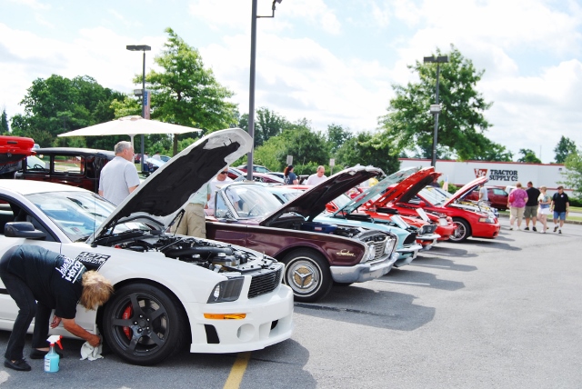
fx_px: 777
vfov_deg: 28.1
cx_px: 291
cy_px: 194
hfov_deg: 41.1
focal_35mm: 48
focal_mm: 32
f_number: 8
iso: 100
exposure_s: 1/250
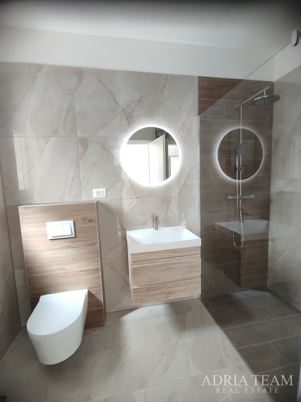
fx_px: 151
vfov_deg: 106.2
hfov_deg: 89.9
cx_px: 150
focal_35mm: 13
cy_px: 201
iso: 190
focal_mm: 1.66
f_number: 2.2
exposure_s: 1/100
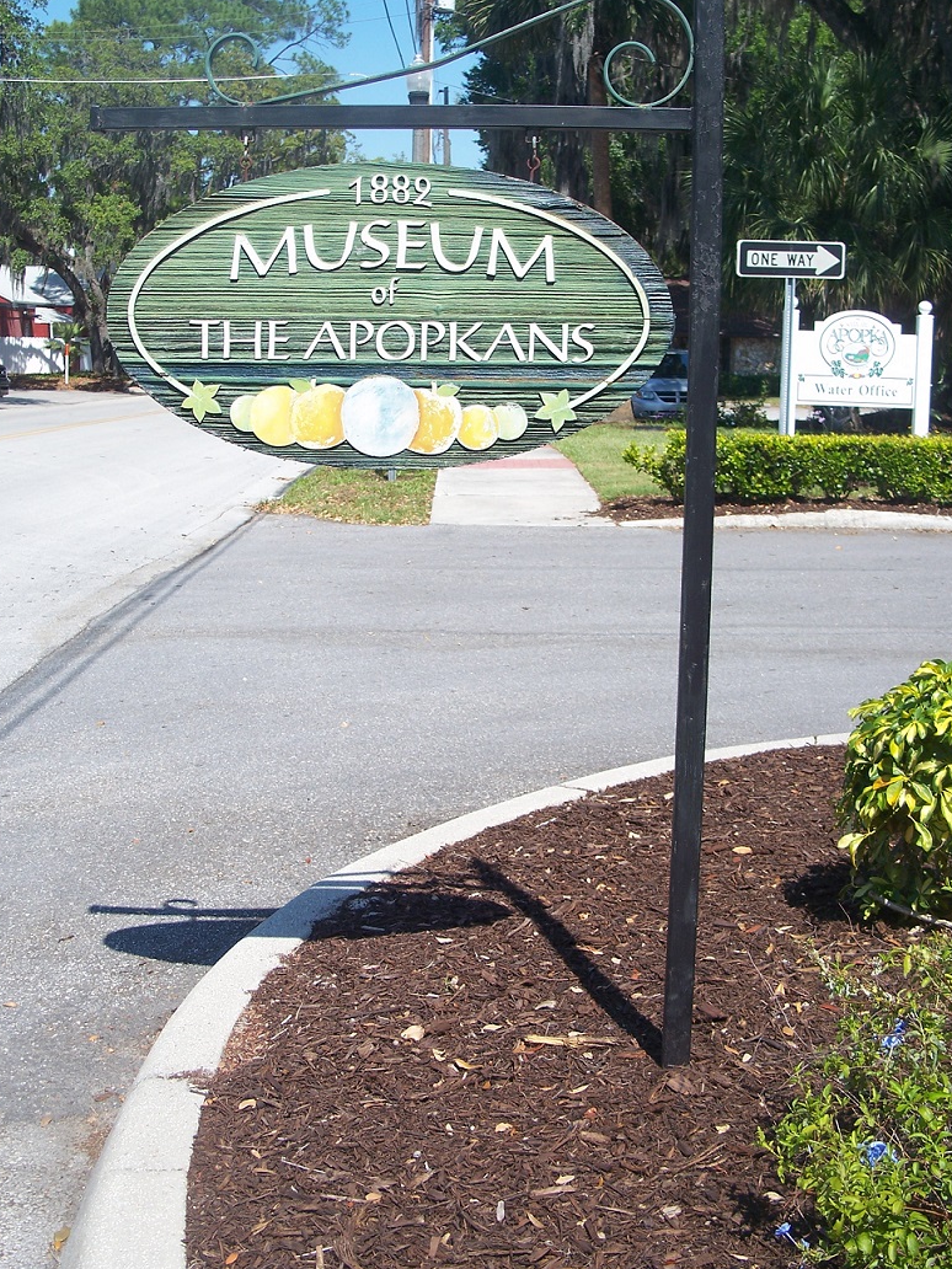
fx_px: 1650
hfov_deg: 32.1
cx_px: 403
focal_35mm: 45
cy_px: 538
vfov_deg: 42.0
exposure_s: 1/640
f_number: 2.8
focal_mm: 7.8
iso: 64
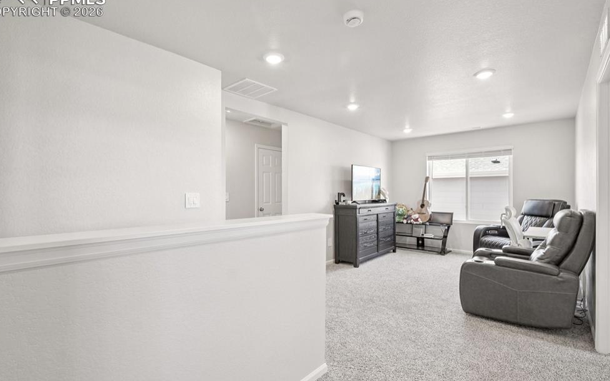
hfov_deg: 97.8
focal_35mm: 16
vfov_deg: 71.2
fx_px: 266
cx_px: 300
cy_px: 195
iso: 800
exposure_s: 1/10
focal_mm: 10
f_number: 8
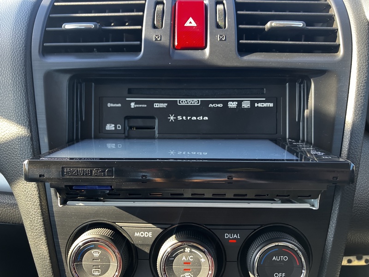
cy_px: 138
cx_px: 184
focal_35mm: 28
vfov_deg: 49.7
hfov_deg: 63.4
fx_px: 298
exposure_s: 1/85
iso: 80
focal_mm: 3.99
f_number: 1.8
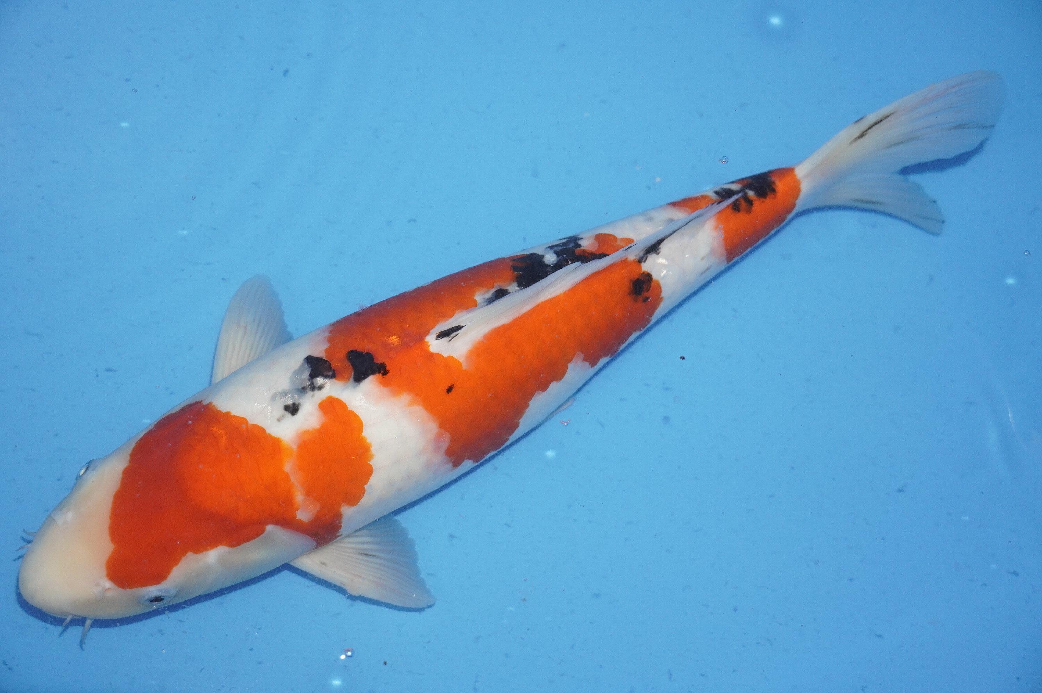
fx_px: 1648
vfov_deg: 23.7
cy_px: 346
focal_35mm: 57
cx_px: 521
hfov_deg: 35.1
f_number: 4.5
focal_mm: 38
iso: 1250
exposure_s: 1/160
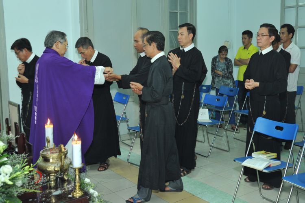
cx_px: 152
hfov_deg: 50.7
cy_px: 102
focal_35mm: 38
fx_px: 322
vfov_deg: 35.1
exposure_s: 1/60
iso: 1600
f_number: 5
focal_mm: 38
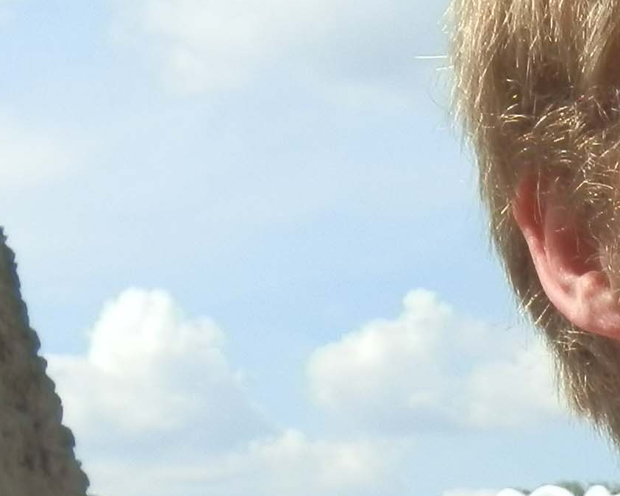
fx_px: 2550
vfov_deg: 10.7
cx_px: 889
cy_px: 734
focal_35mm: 139
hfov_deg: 13.2
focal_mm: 5
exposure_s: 1/1250
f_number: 3.1
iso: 64
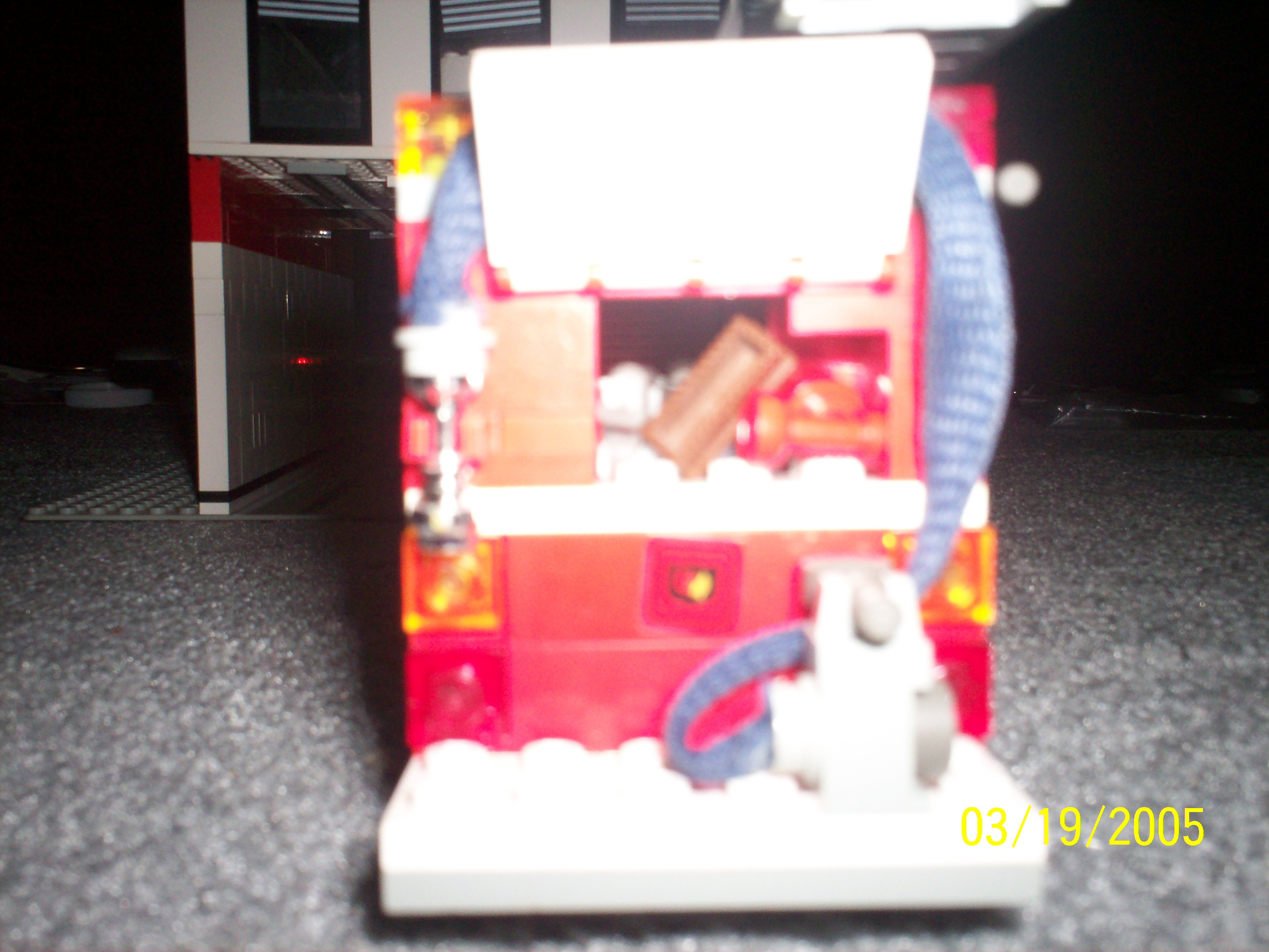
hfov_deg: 51.4
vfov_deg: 39.7
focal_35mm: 36
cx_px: 634
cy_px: 476
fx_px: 1320
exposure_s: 1/60
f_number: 4.5
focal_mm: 6
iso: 140
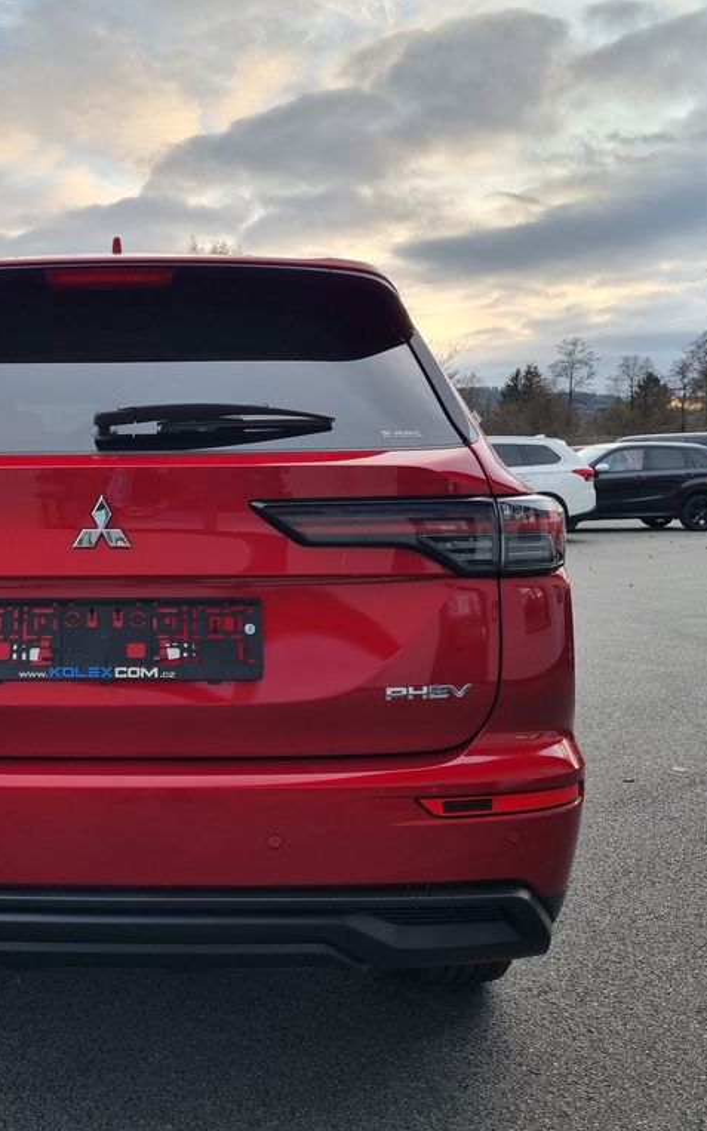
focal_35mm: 37
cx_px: 113
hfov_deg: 33.2
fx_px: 1140
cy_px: 565
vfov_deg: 52.7
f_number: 1.8
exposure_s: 1/100
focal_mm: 5.4
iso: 50
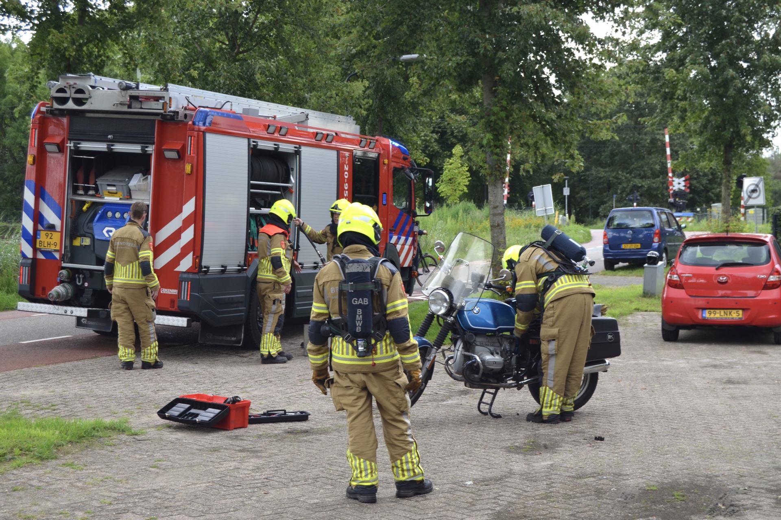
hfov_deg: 31.9
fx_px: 1367
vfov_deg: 21.6
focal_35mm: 63
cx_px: 390
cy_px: 260
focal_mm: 42
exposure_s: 1/160
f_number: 6.3
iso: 200
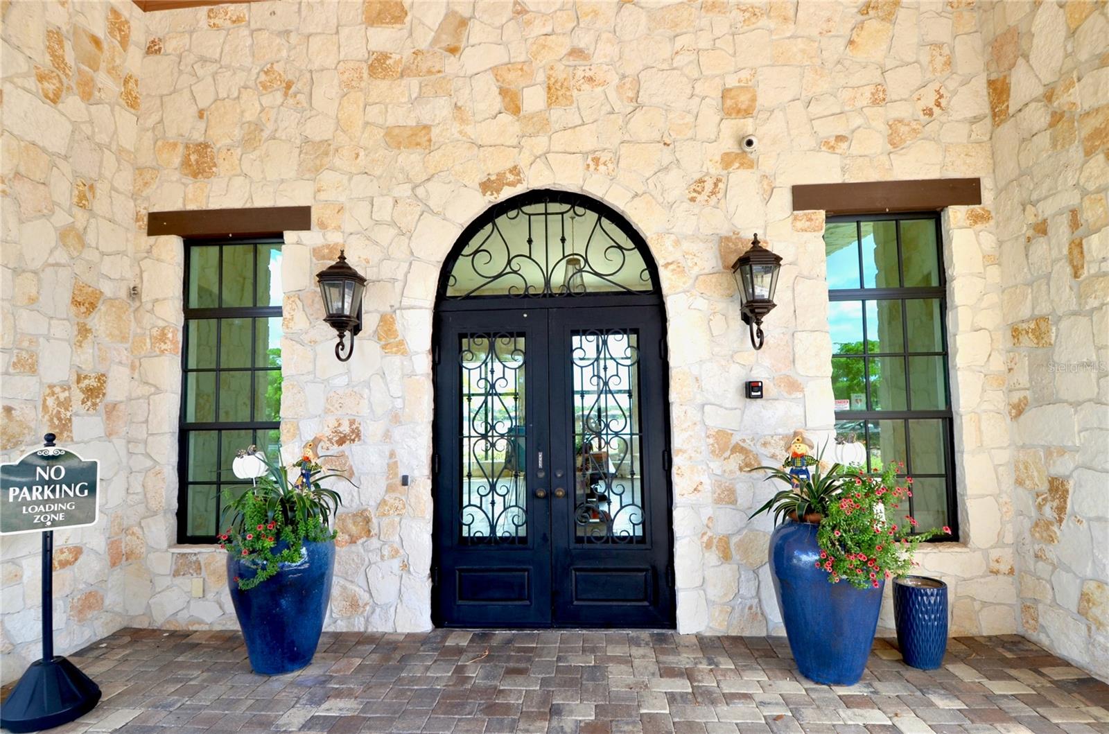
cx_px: 554
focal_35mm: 18
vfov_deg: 67.1
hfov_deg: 90.1
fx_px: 553
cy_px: 367
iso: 200
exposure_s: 1/200
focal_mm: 12
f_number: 7.1
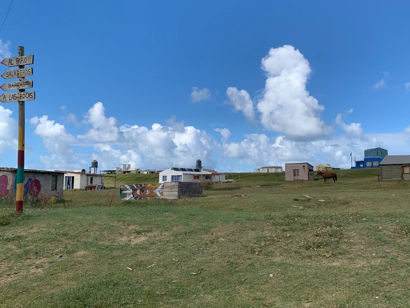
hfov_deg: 58.1
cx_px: 235
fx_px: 367
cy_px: 145
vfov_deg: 45.4
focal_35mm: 31
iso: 25
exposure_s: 1/2611
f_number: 1.8
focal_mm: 4.25
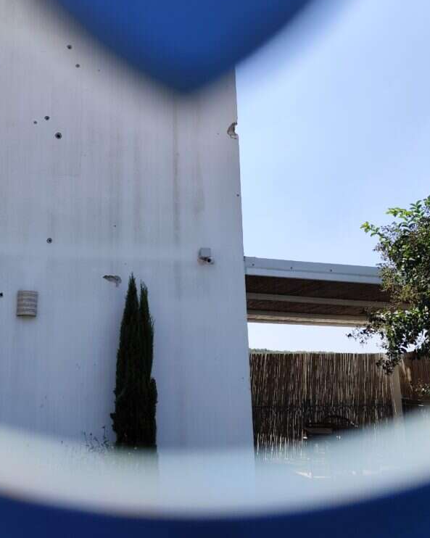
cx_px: 151
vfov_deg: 57.2
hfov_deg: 46.5
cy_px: 267
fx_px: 493
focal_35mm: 31
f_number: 1.65
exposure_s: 1/899
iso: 50
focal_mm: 6.19
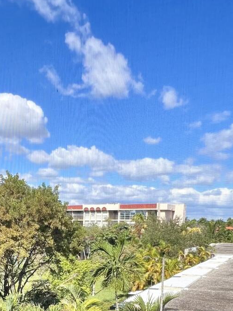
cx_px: 35
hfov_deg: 35.2
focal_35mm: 39
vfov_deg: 43.0
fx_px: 350
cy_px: 290
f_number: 1.8
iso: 32
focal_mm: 1.57
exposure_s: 1/732
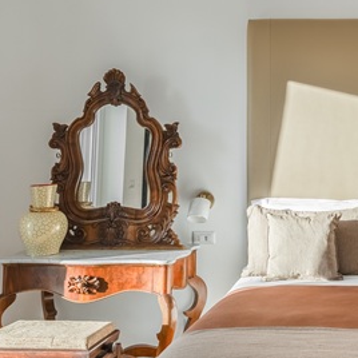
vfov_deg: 31.0
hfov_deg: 28.5
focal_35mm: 55
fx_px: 643
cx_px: 385
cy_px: 139
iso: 500
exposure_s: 1/3200
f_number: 8
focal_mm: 16.9
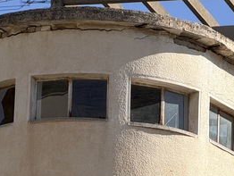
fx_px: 2578
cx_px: 345
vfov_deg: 3.9
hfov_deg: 5.2
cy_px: 205
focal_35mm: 381
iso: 20
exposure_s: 1/701
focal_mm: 16.89
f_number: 2.8
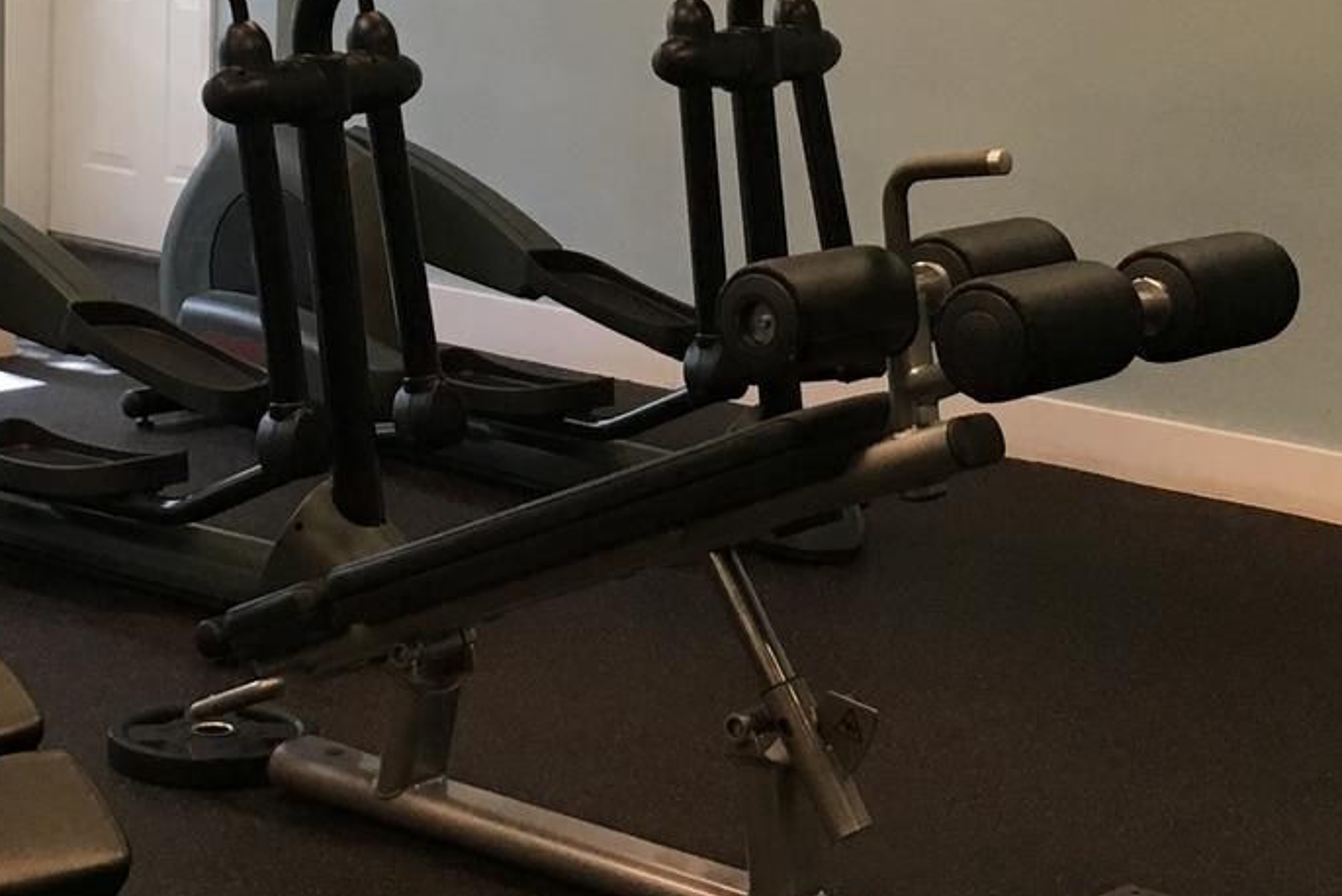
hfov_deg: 22.5
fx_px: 3356
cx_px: 442
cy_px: 65
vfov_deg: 15.0
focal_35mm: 90
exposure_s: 1/30
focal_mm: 4.15
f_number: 2.2
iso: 40
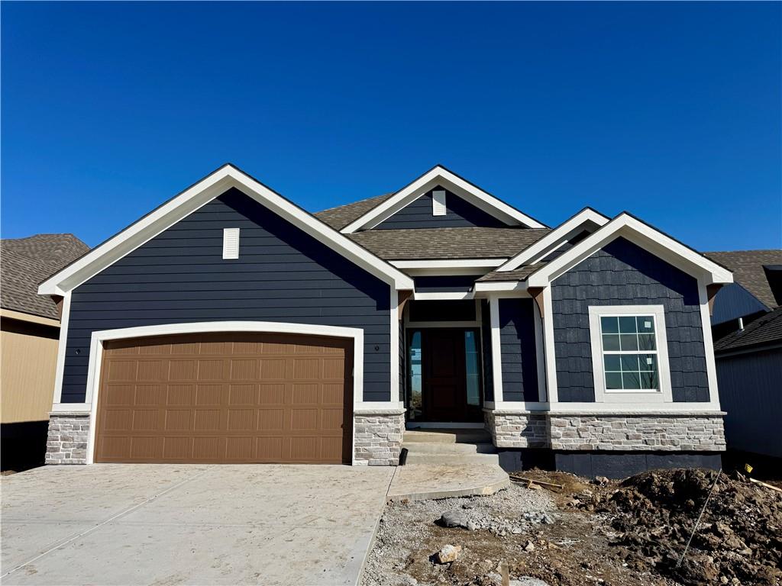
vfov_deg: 56.8
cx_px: 391
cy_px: 293
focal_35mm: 24
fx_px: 542
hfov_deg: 71.6
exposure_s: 1/9009
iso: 80
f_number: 1.78
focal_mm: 6.76
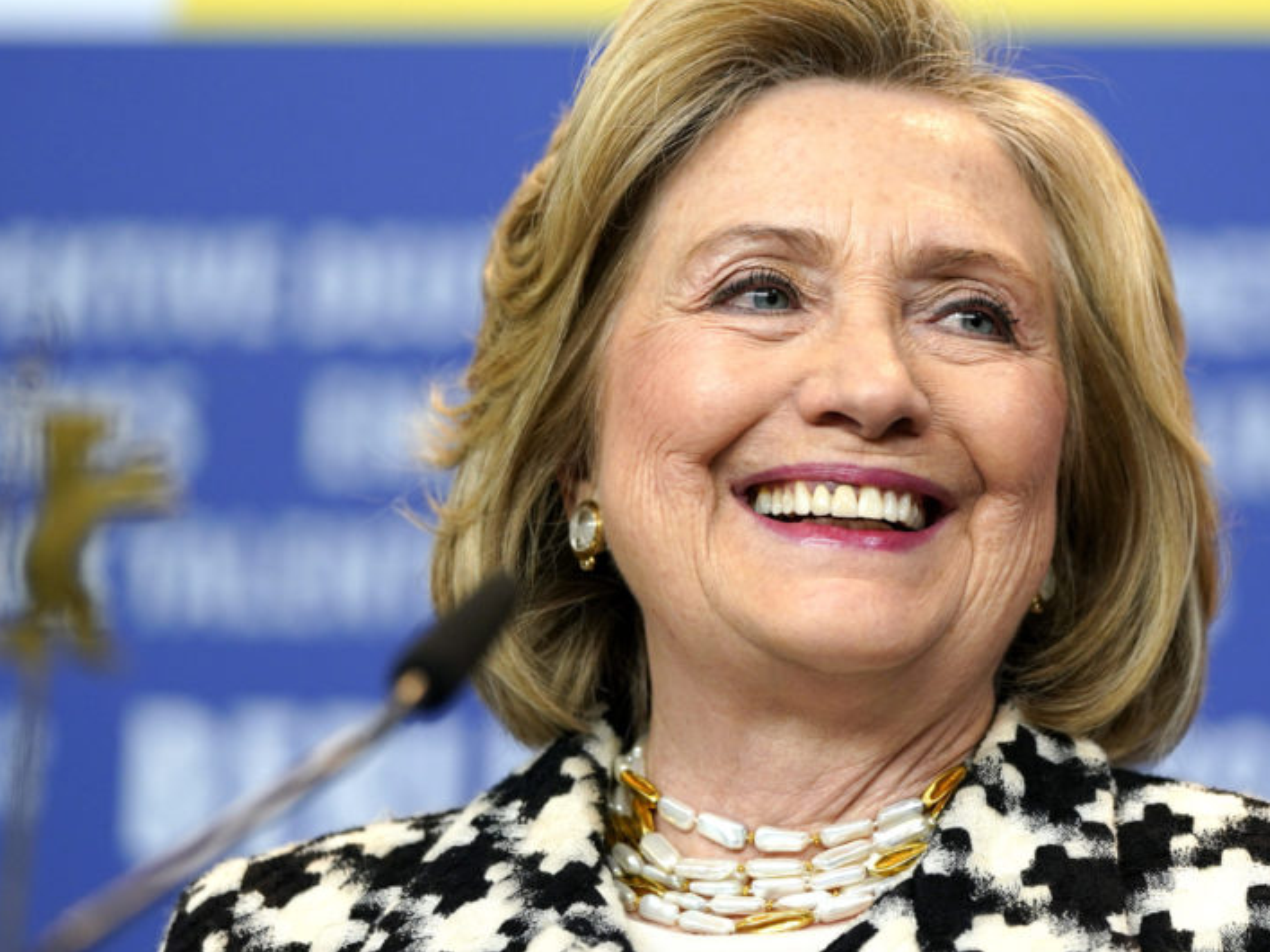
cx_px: 736
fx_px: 7887
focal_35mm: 215
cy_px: 489
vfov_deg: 6.9
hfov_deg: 9.2
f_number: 2.8
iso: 800
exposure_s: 1/400
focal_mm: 158
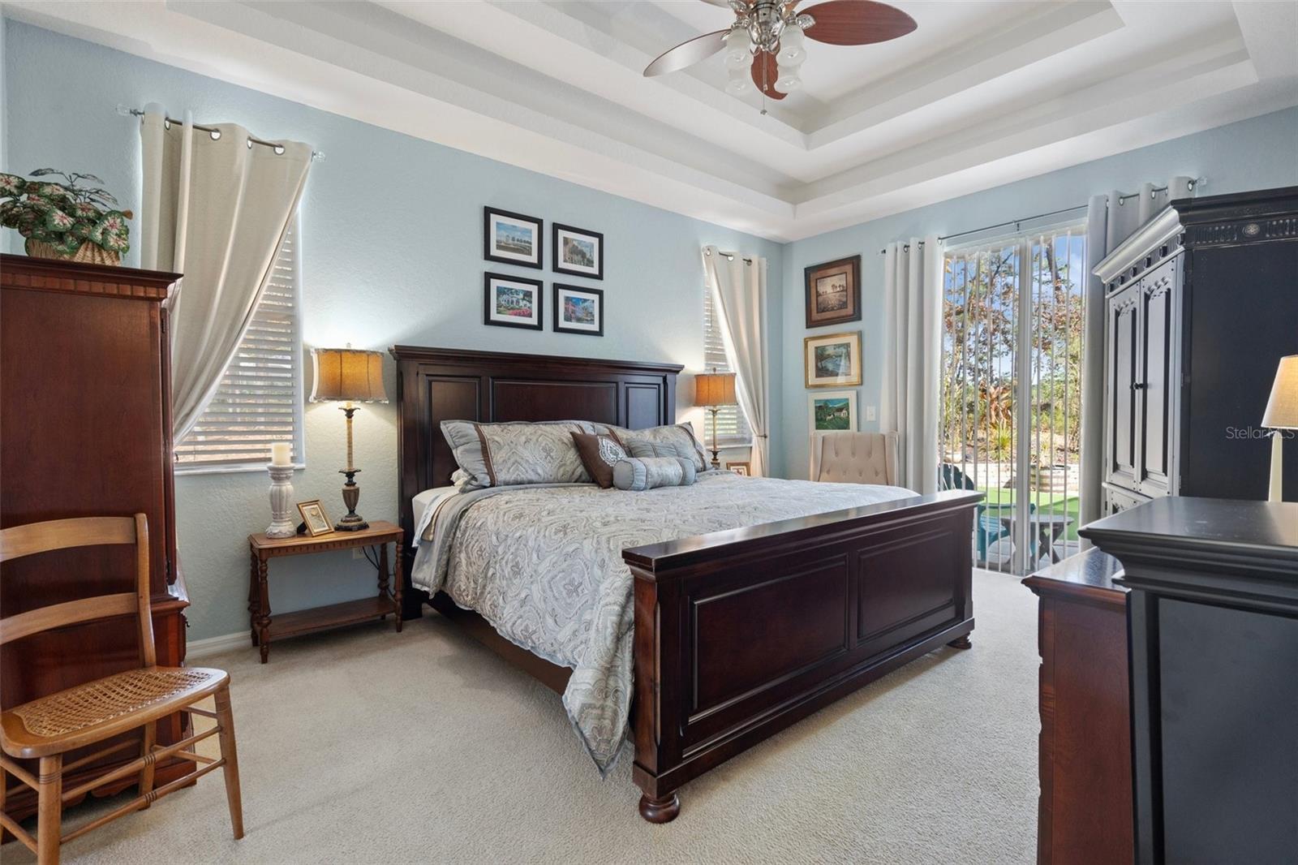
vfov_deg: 73.7
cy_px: 432
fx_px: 577
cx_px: 649
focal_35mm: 16
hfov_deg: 96.7
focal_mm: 16
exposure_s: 1.3
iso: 400
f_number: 8
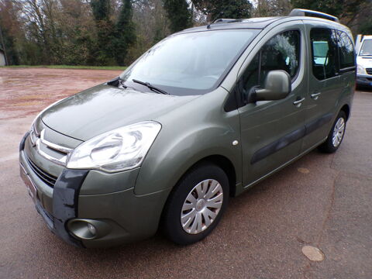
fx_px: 258
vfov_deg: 56.8
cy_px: 140
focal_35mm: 24
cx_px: 186
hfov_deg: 71.6
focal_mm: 4.3
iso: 100
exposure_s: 1/58
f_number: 4.4
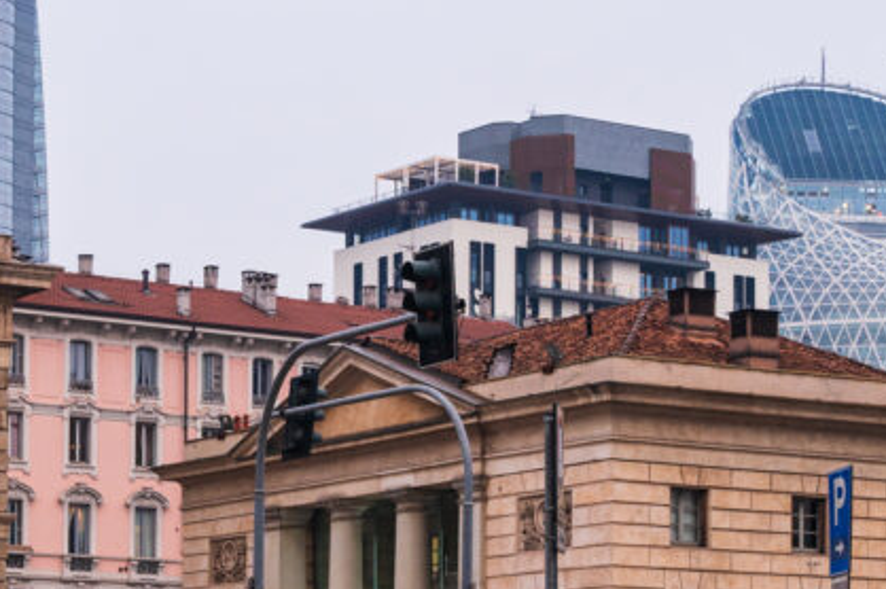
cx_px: 137
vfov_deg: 13.8
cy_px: 265
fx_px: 2435
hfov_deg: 20.3
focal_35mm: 99
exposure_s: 1/100
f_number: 8
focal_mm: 34
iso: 400
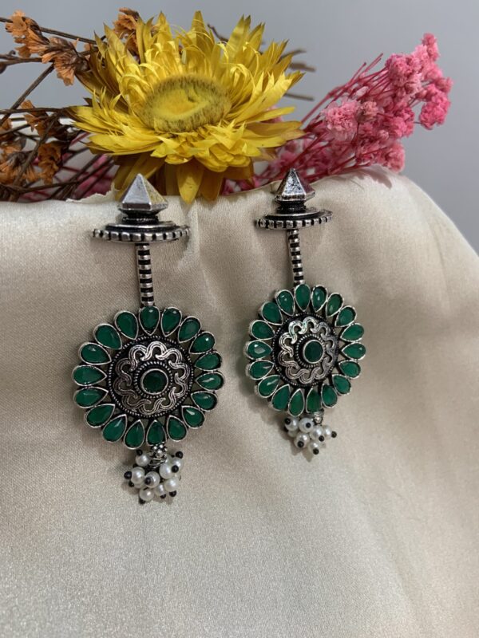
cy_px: 319
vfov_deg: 67.3
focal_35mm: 26
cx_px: 240
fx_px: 480
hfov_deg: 53.1
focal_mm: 4.25
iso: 100
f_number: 1.8
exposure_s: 1/50
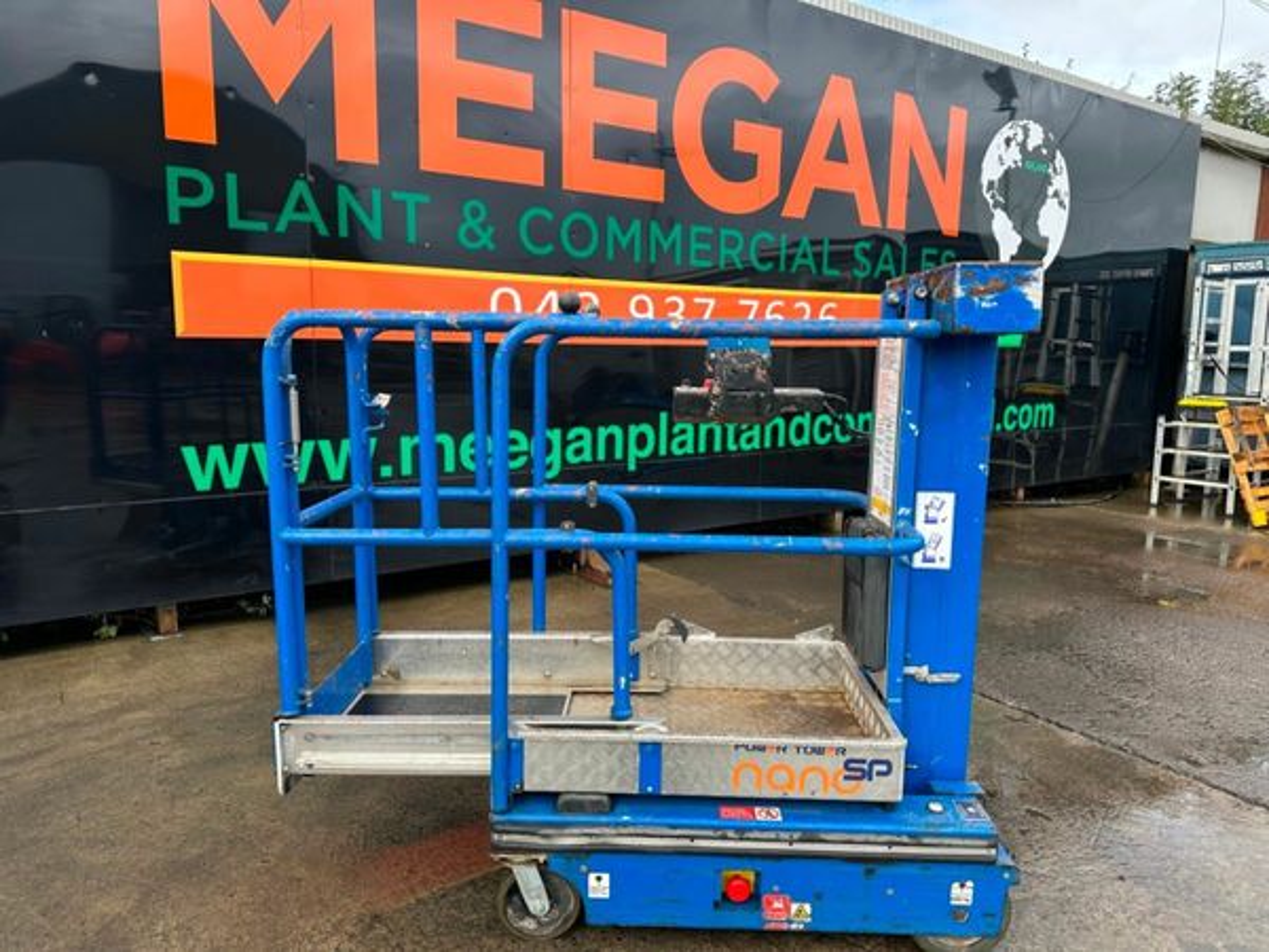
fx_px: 880
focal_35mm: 24
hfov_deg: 71.6
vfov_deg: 56.8
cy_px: 476
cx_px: 634
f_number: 1.78
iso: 80
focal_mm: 6.86
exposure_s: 1/1095
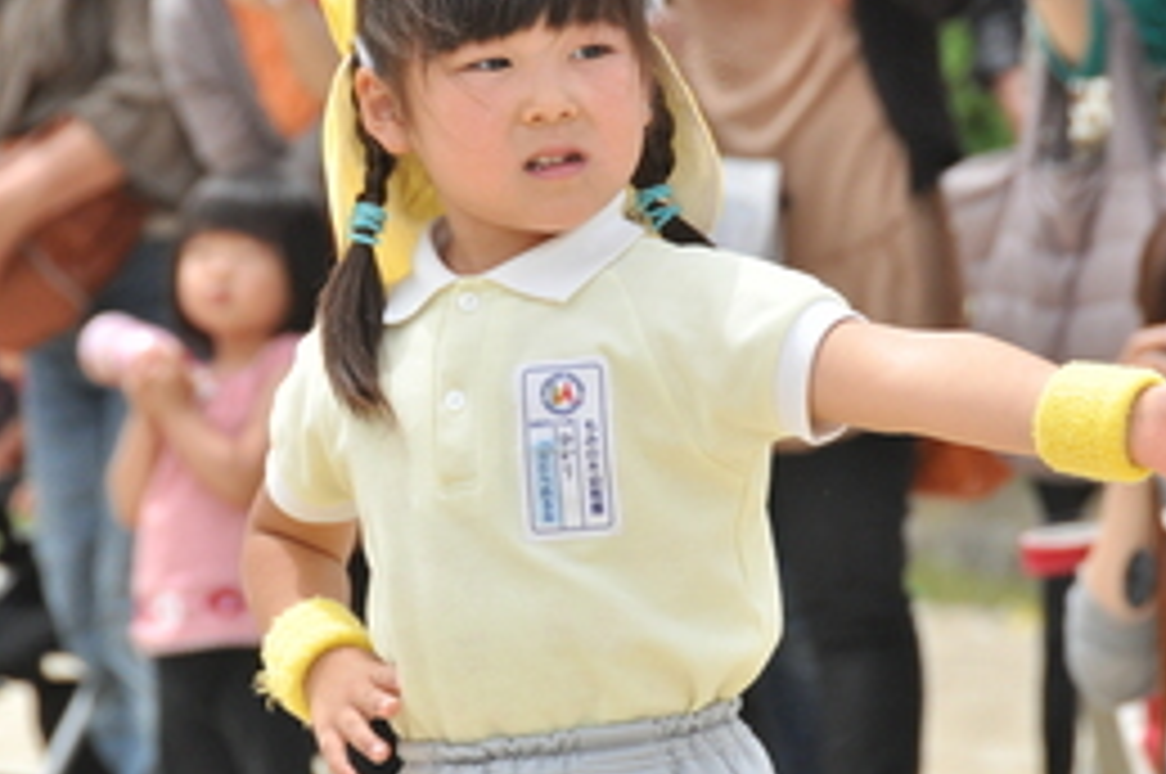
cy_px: 308
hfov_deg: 5.9
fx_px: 11225
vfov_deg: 4.0
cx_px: 608
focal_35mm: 347
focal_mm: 150
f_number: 7.1
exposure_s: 1/3200
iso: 800
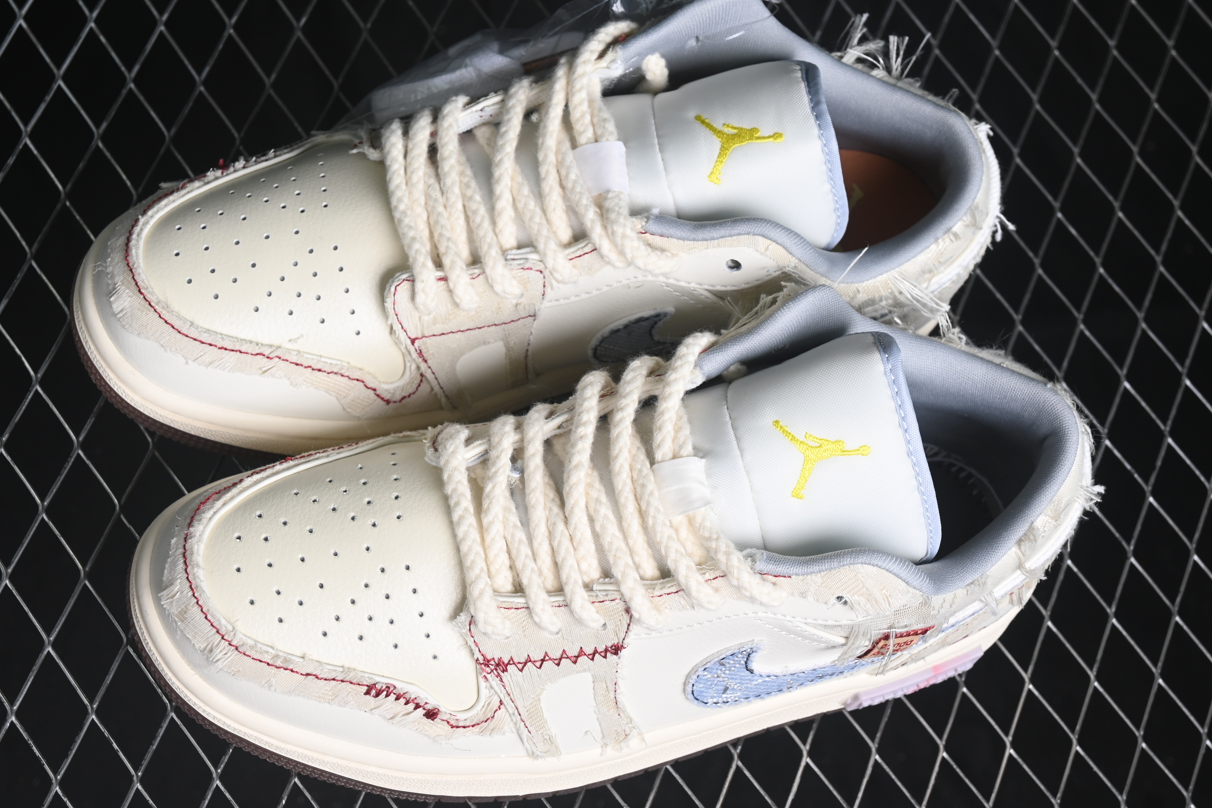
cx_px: 578
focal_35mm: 82
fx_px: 2761
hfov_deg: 24.8
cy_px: 409
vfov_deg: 16.7
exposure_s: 1/80
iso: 160
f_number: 7.1
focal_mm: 50
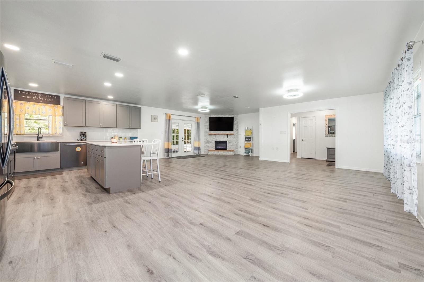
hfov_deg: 108.3
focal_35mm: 13
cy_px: 141
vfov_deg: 85.4
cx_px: 212
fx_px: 153
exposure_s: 1/4
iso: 250
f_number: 9
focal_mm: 13
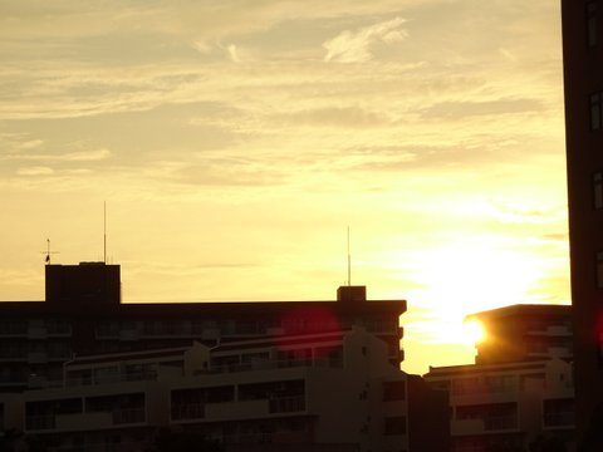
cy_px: 226
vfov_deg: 11.0
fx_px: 2352
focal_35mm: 135
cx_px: 302
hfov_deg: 14.6
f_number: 5.6
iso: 80
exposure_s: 1/500
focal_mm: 23.11
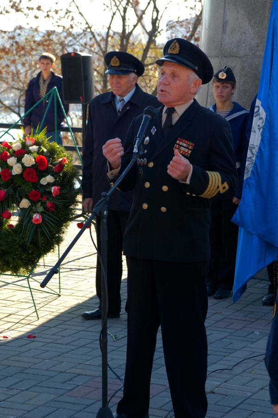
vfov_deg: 19.5
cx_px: 139
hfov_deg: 13.0
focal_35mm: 105
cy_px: 209
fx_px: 1218
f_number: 6.3
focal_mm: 70
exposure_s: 1/160
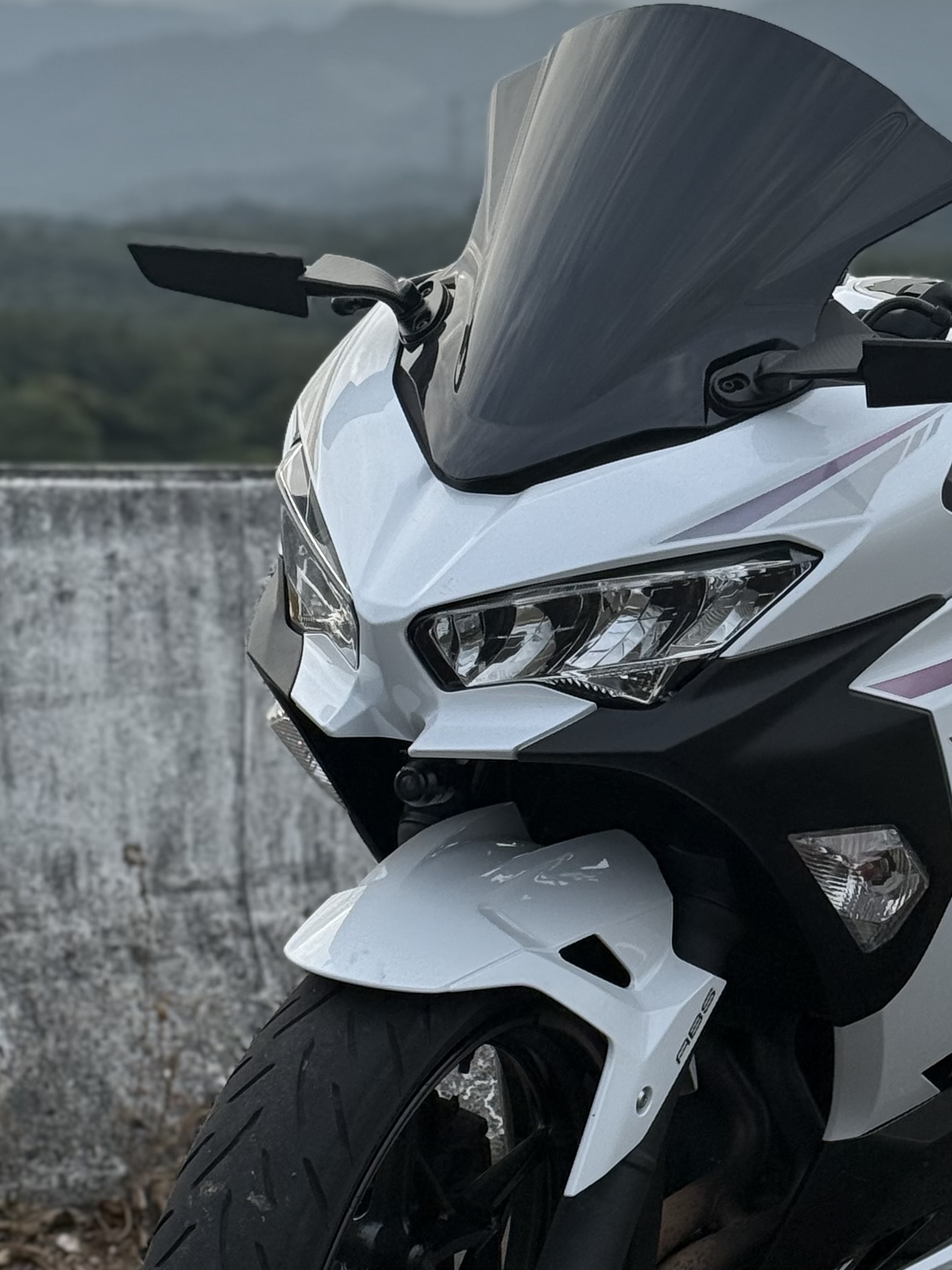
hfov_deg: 13.9
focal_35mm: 106
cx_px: 694
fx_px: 3888
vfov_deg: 18.5
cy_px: 465
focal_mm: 6.76
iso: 80
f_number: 1.78
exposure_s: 1/1429
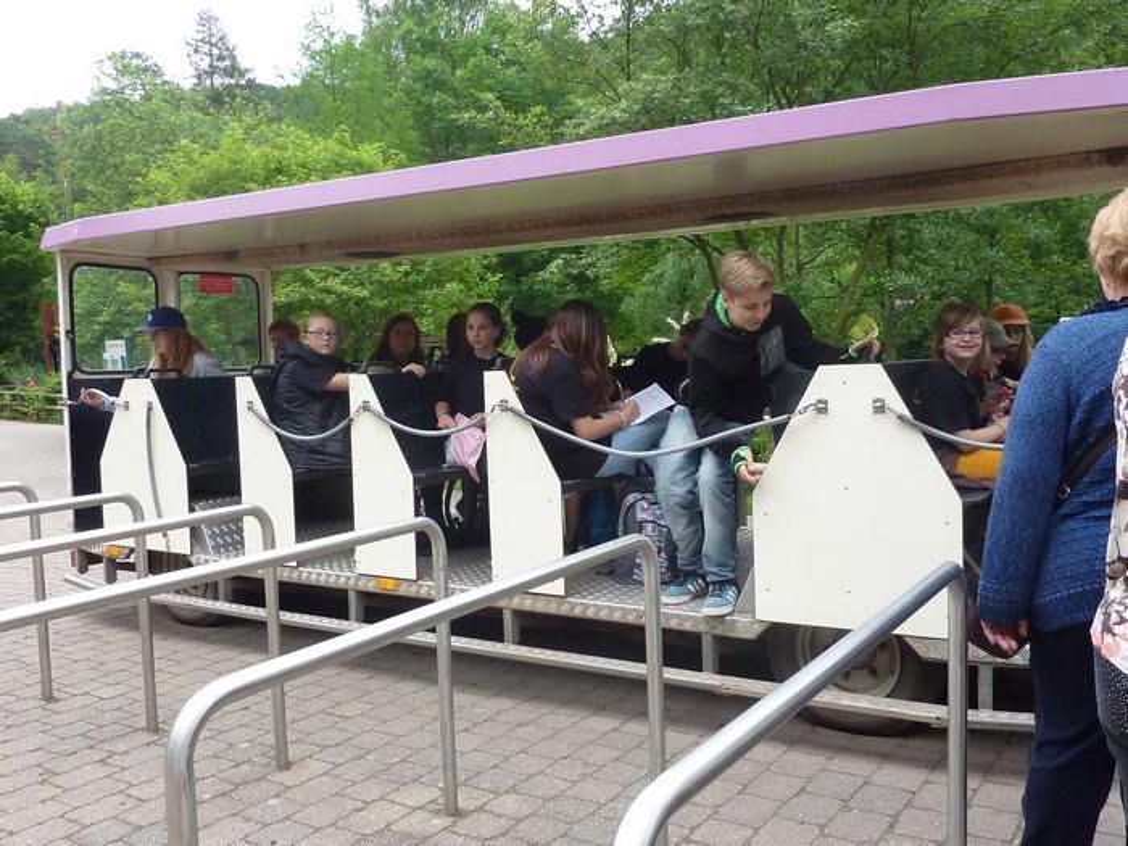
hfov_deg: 58.4
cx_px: 564
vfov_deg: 45.4
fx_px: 1010
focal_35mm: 31
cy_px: 423
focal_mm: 4.1
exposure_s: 1/250
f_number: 3.5
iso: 200
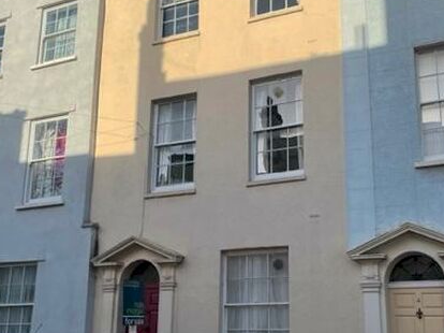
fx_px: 564
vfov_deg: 32.8
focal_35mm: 44
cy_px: 197
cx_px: 264
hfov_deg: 42.8
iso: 32
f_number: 1.6
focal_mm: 4.2
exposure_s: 1/2817
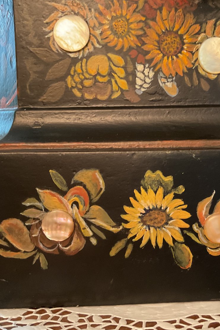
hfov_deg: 32.0
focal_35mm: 41
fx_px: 376
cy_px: 168
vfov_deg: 47.4
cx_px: 167
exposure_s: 1/30
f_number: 1.8
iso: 250
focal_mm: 3
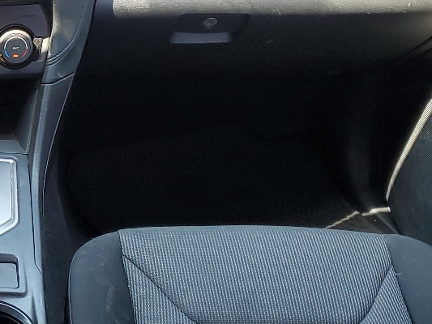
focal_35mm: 78
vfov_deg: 18.9
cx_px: -50
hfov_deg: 23.4
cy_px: 203
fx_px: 974
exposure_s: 1/120
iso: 60
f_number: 1.5
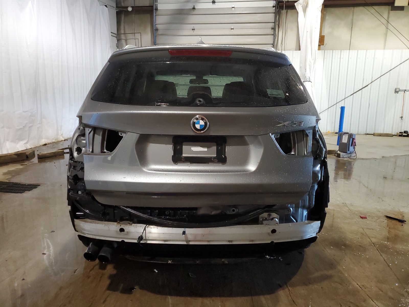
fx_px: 307
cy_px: 154
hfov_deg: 67.3
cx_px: 204
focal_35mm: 26
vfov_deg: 53.1
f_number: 1.5
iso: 335
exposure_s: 1/40
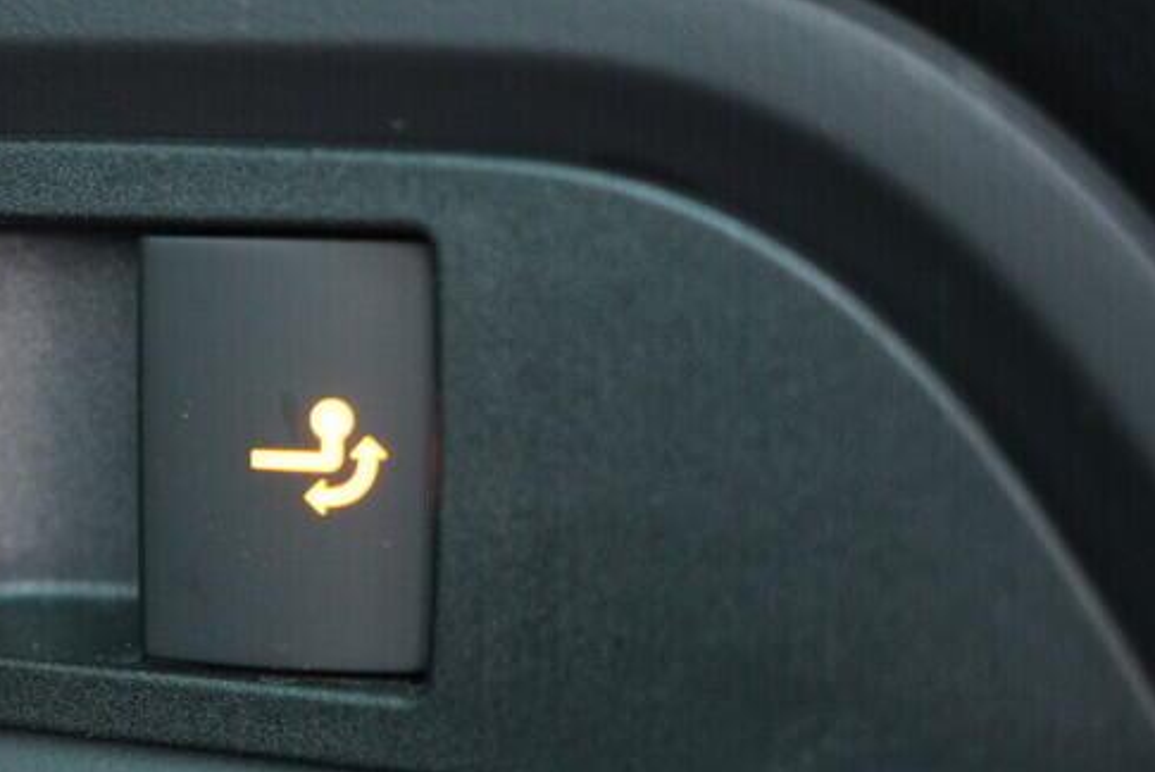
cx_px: 131
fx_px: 2440
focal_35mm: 76
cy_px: 485
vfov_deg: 17.9
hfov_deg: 25.8
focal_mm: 24
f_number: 2.8
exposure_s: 1/40
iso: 1250
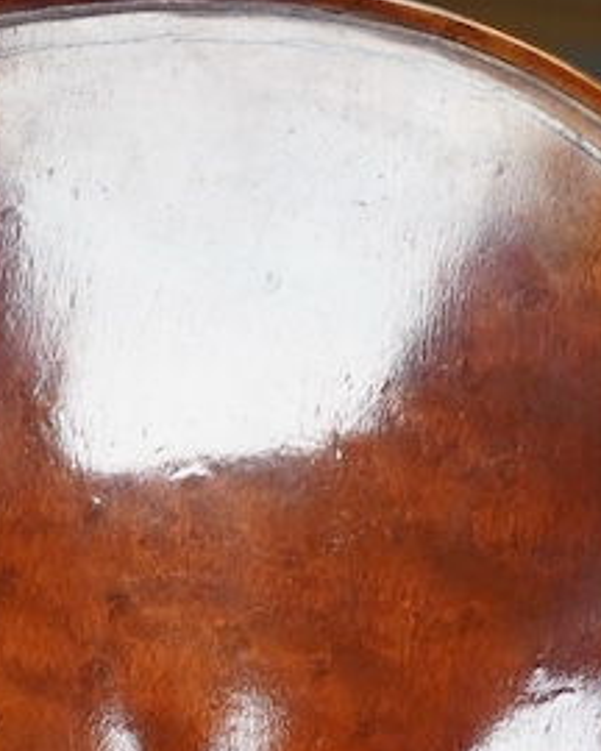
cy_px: 1231
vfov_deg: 10.5
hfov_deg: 8.8
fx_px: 3913
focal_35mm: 176
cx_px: 111
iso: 2000
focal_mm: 30
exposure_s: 1/250
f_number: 4
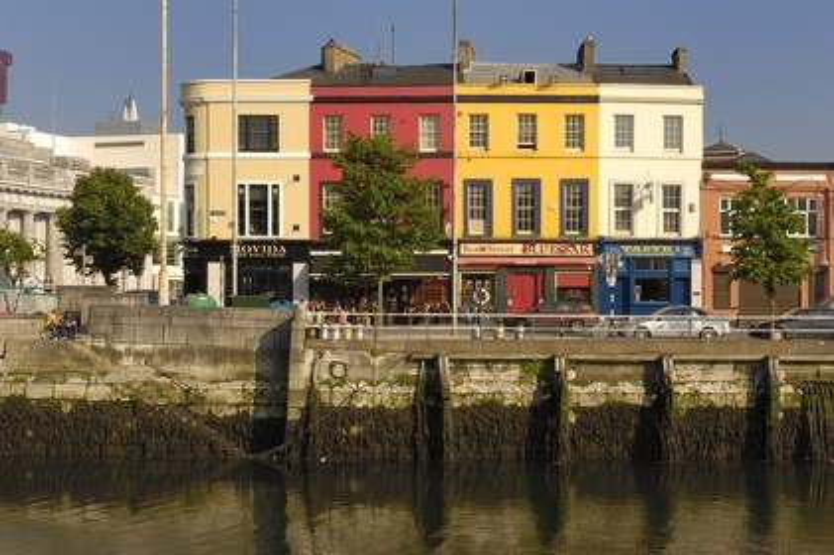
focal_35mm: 63
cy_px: 278
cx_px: 417
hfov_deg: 31.9
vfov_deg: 21.5
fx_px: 1458
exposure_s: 1/160
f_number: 9.5
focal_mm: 42
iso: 100
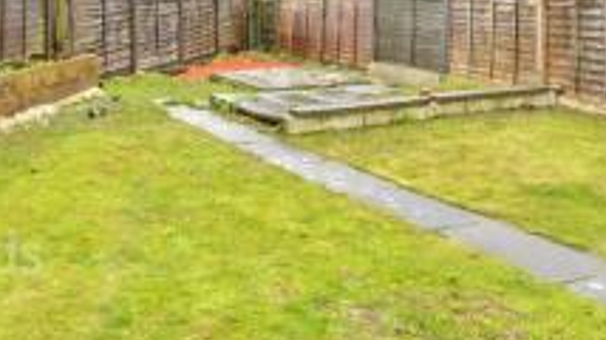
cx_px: 252
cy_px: -55
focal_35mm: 35
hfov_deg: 56.4
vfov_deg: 29.5
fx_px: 562
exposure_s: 1/15
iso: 160
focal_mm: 10
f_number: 8
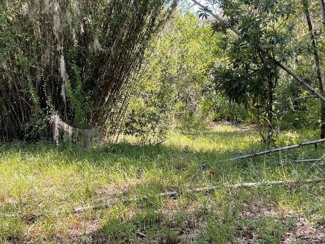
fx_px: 441
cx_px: 160
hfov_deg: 40.4
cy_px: 83
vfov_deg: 30.7
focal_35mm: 47
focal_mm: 3
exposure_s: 1/143
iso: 16
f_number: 1.8
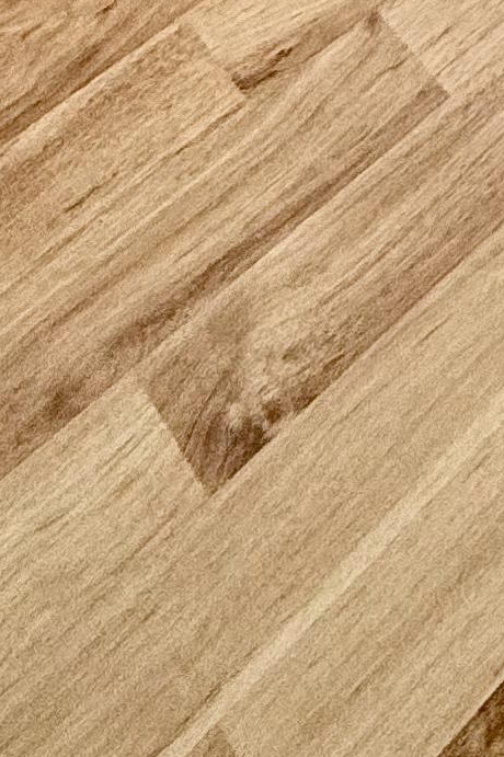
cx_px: 937
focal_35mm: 85
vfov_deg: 14.5
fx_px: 1787
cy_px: -1096
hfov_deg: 14.1
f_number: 2.2
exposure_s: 1/99
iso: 50
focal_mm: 2.22
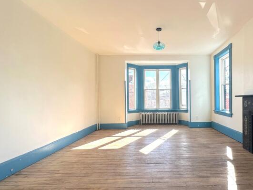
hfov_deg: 82.9
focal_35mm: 19
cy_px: 99
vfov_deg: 68.6
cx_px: 160
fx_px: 139
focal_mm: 2.22
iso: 40
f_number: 2.2
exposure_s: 1/245
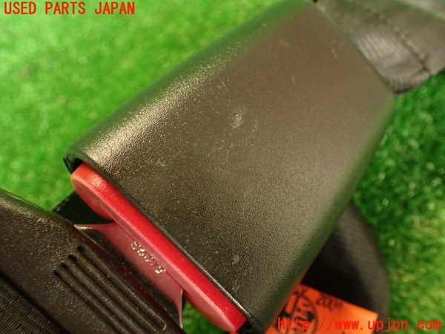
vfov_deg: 44.2
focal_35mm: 32
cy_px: 167
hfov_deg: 56.8
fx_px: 411
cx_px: 222
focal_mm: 5.79
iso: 500
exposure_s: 1/30
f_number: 2.4
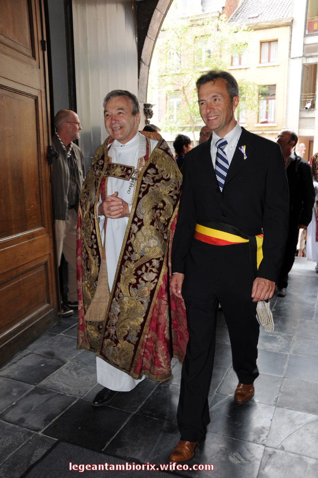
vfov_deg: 62.0
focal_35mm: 30
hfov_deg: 43.5
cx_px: 159
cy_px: 239
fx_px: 398
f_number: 5
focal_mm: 20
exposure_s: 1/60
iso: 250
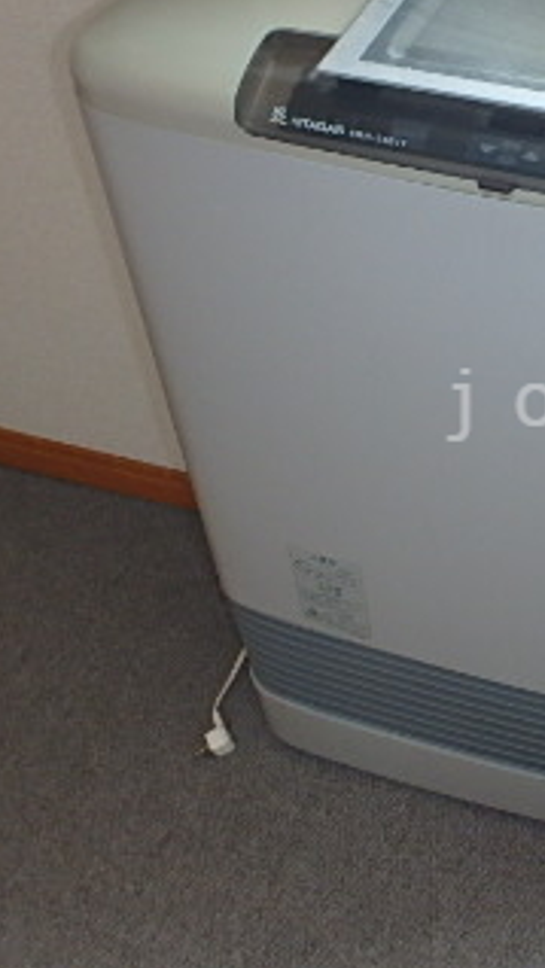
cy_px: 405
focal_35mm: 46
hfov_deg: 23.7
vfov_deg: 44.4
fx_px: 1181
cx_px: 655
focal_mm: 3.7
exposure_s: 1/30
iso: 200
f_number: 3.5
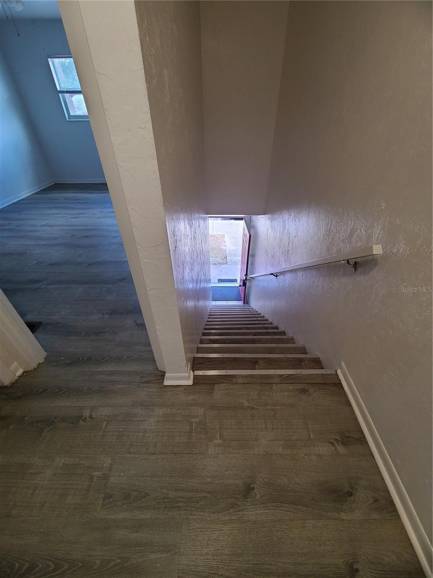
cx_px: 216
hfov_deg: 89.9
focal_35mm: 13
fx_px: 217
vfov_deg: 106.2
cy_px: 289
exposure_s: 1/60
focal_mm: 2.2
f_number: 2.2
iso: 160
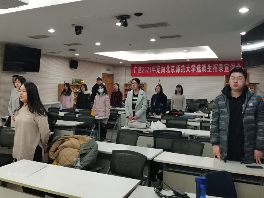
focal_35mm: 30
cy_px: 99
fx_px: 229
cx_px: 132
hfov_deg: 60.0
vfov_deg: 46.8
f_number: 1.4
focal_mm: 4.66
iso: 320
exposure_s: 1/100
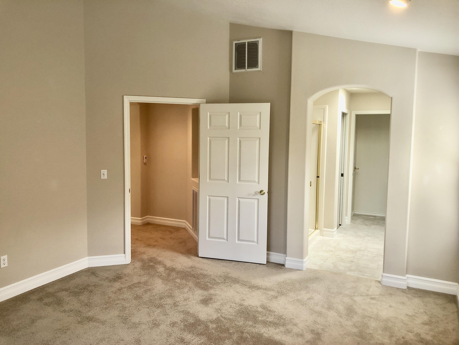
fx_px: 371
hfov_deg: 63.4
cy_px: 172
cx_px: 230
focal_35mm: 28
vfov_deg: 49.7
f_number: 1.8
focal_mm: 3.99
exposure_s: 1/24
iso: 32
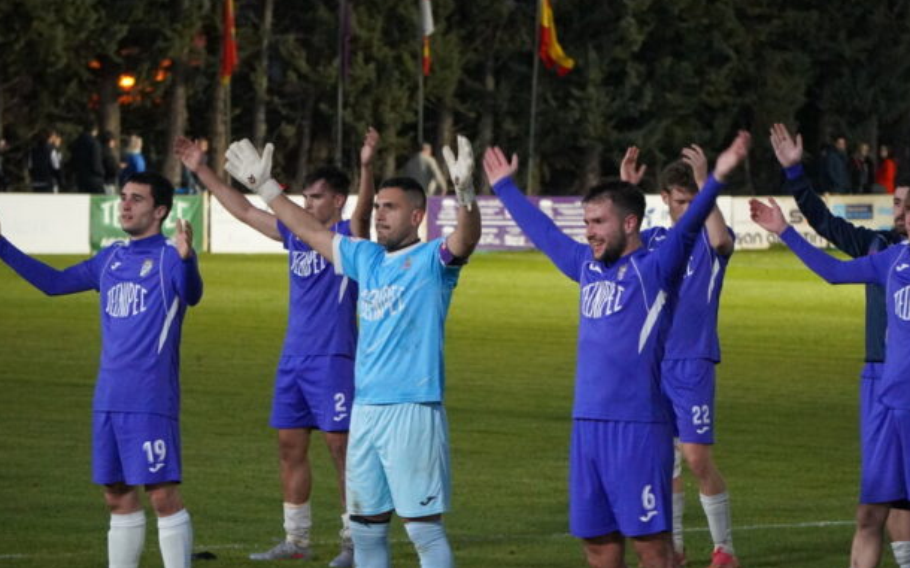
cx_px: 542
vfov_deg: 5.1
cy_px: 326
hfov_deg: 8.1
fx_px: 6438
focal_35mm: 260
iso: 6400
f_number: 5.6
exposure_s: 1/100
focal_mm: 135
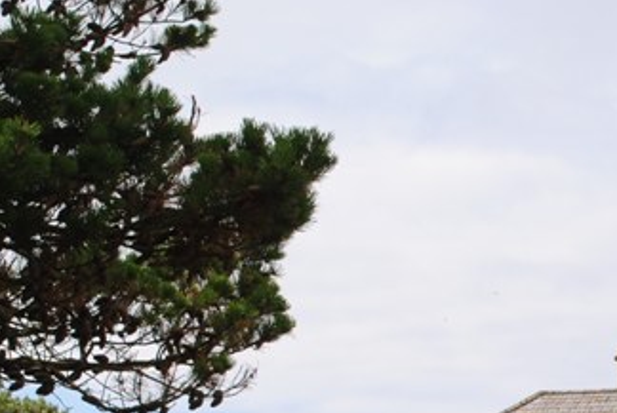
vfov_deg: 6.8
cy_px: 583
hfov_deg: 10.0
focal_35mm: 199
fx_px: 3415
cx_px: 899
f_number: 8
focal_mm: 42
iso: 100
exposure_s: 1/250
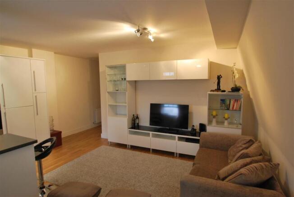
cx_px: 147
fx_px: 160
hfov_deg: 85.3
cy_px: 98
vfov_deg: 63.4
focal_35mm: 20
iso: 450
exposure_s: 1/30
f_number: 4
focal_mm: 13
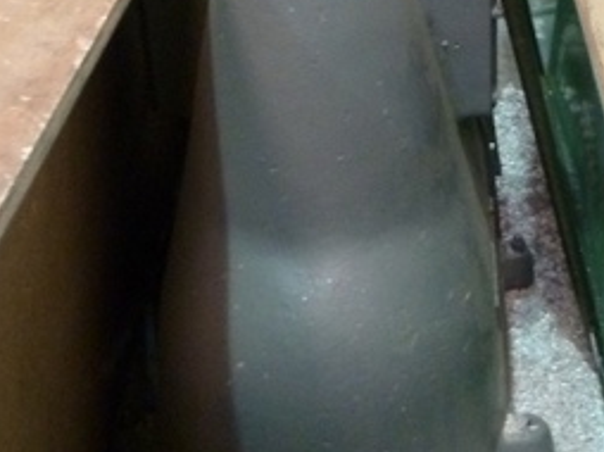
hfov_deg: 30.6
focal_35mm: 63
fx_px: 1098
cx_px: 392
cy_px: -74
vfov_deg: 21.7
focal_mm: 4.1
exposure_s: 1/8
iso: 400
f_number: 3.3
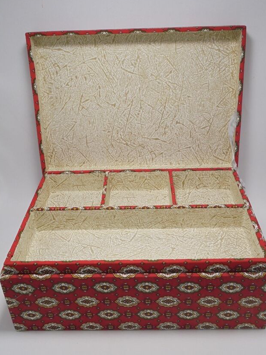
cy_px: 173
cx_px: 141
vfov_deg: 50.1
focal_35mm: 37
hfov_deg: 38.6
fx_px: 379
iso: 100
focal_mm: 6.1
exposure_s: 1/80
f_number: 4
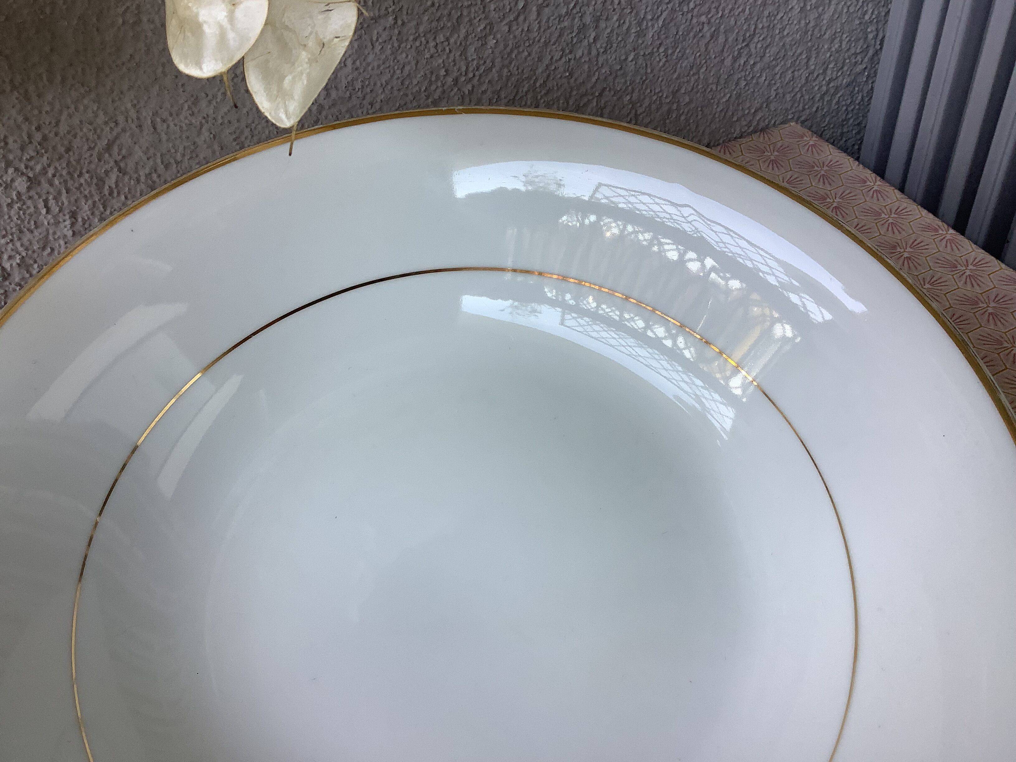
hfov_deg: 58.4
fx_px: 910
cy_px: 381
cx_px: 508
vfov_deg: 45.4
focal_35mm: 31
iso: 50
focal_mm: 3.3
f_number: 2.4
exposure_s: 1/120
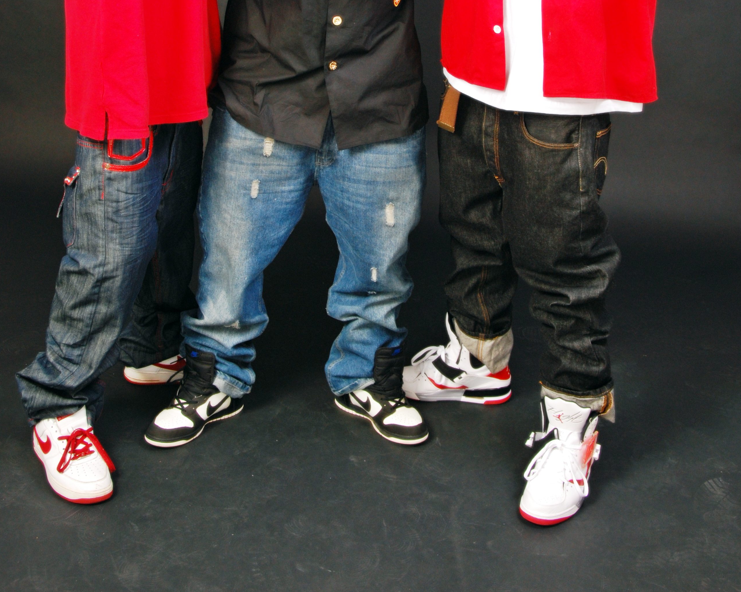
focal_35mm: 62
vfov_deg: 24.1
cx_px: 372
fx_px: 1353
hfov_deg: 30.6
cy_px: 72
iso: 400
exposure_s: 1/40
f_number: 8
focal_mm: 29
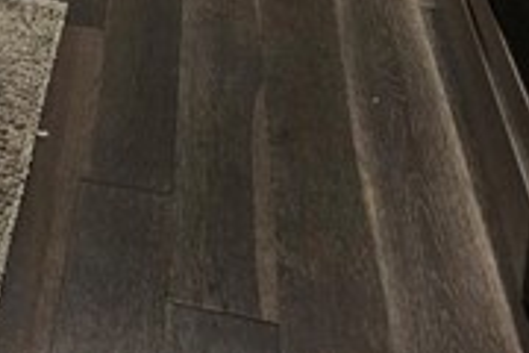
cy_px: -450
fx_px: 705
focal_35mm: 48
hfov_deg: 37.9
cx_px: 35
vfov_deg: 16.2
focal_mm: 2.2
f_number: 2.2
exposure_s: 1/60.2
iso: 200
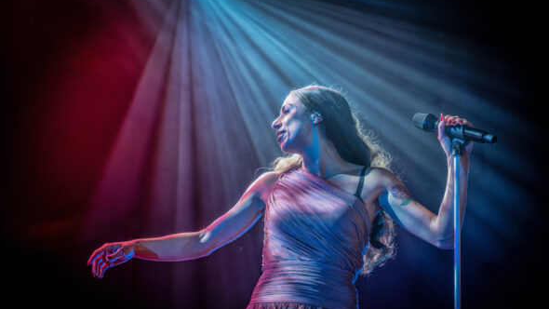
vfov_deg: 20.7
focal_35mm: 58
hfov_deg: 36.0
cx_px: 274
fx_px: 844
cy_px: 171
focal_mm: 55
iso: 560
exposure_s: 1/160
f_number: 5
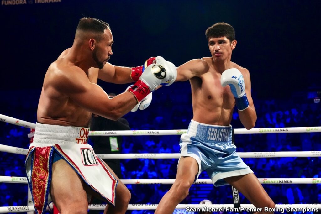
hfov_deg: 42.7
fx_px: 410
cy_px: 107
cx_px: 160
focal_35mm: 46
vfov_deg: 29.3
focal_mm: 46
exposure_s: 1/1000
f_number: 5.6
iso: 10000
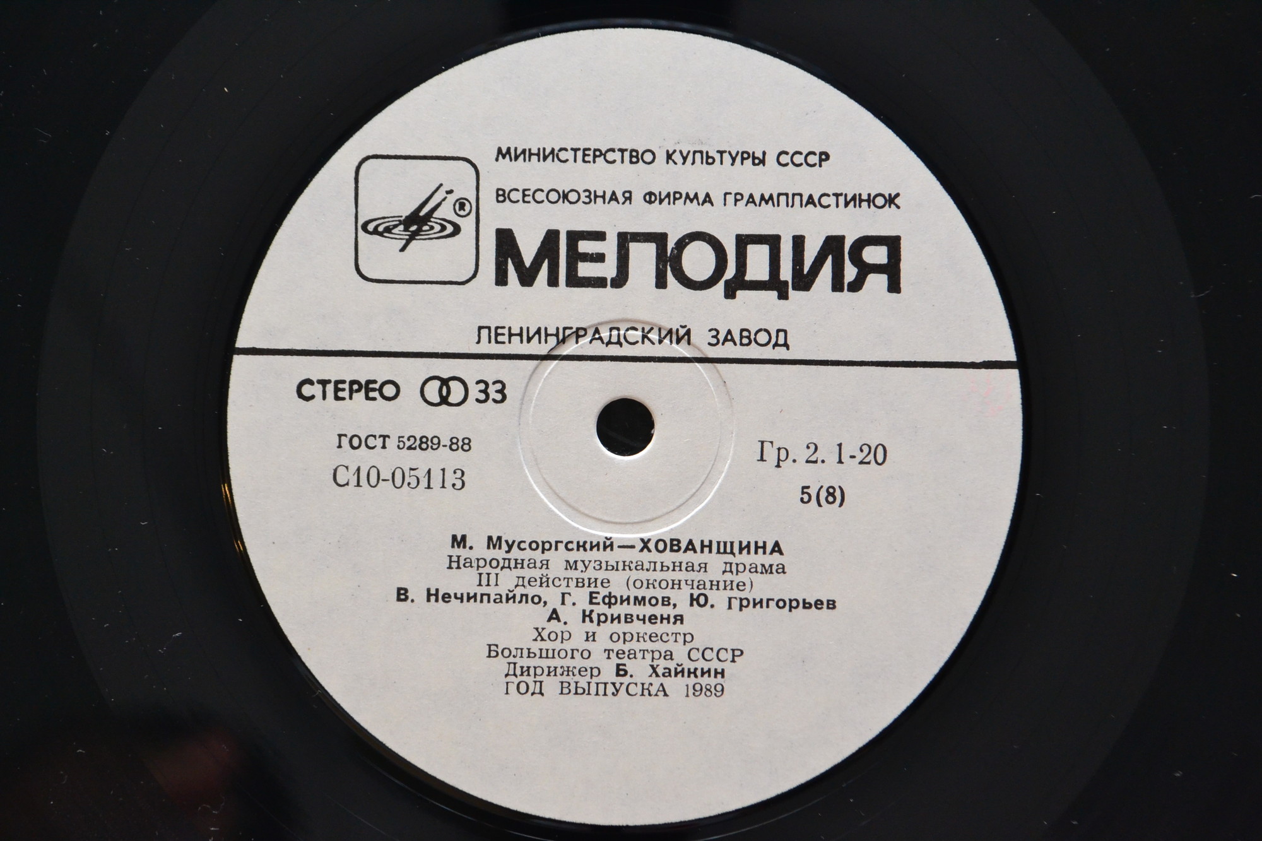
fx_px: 2208
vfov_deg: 21.6
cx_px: 631
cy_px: 420
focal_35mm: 63
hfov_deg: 31.9
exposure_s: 1/160
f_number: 7.1
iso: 1600
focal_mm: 42
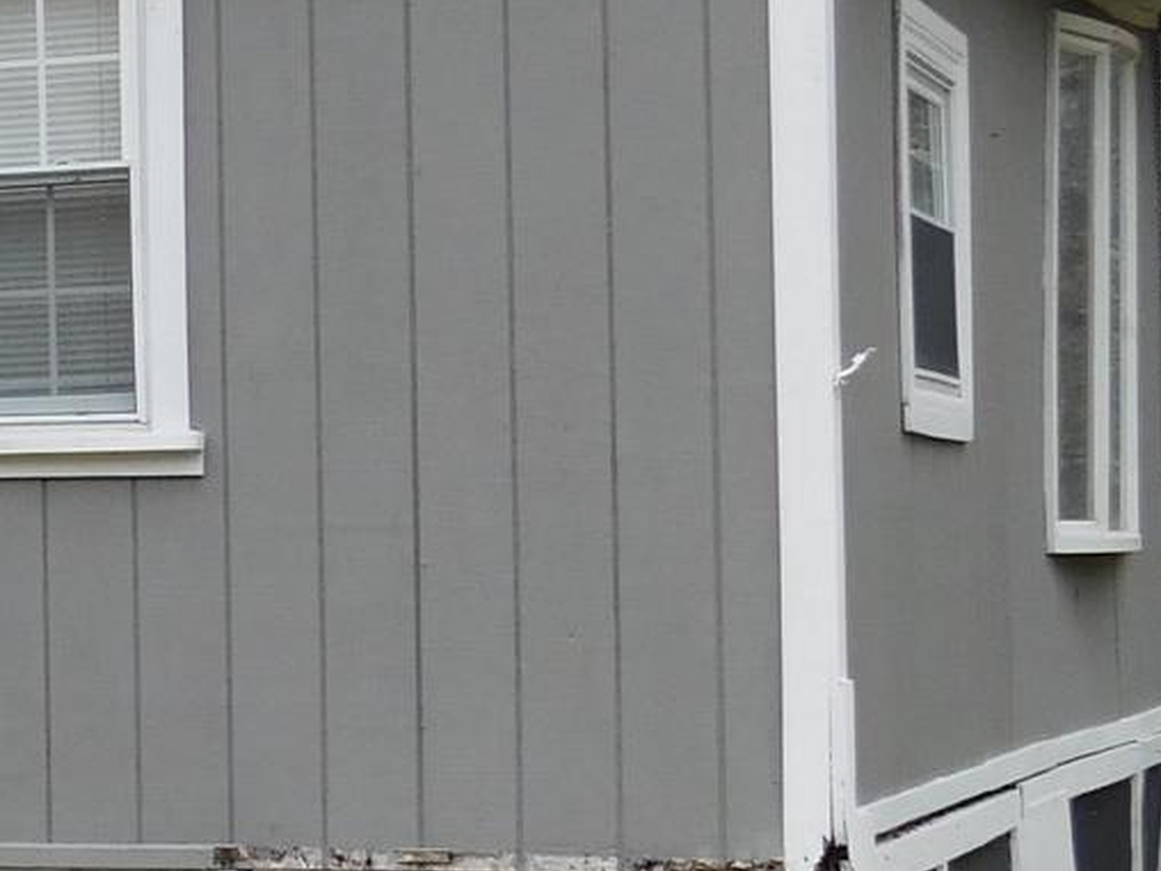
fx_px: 4863
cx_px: -1170
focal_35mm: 145
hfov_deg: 12.1
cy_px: 418
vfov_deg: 10.2
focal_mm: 6.3
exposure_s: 1/160
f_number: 3.5
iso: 125
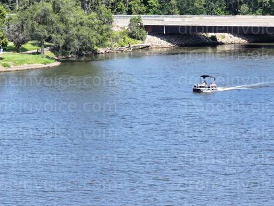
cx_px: 157
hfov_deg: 8.8
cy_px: 82
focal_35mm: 226
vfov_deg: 6.6
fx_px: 1789
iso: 100
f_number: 3.4
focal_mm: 30.71
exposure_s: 1/240
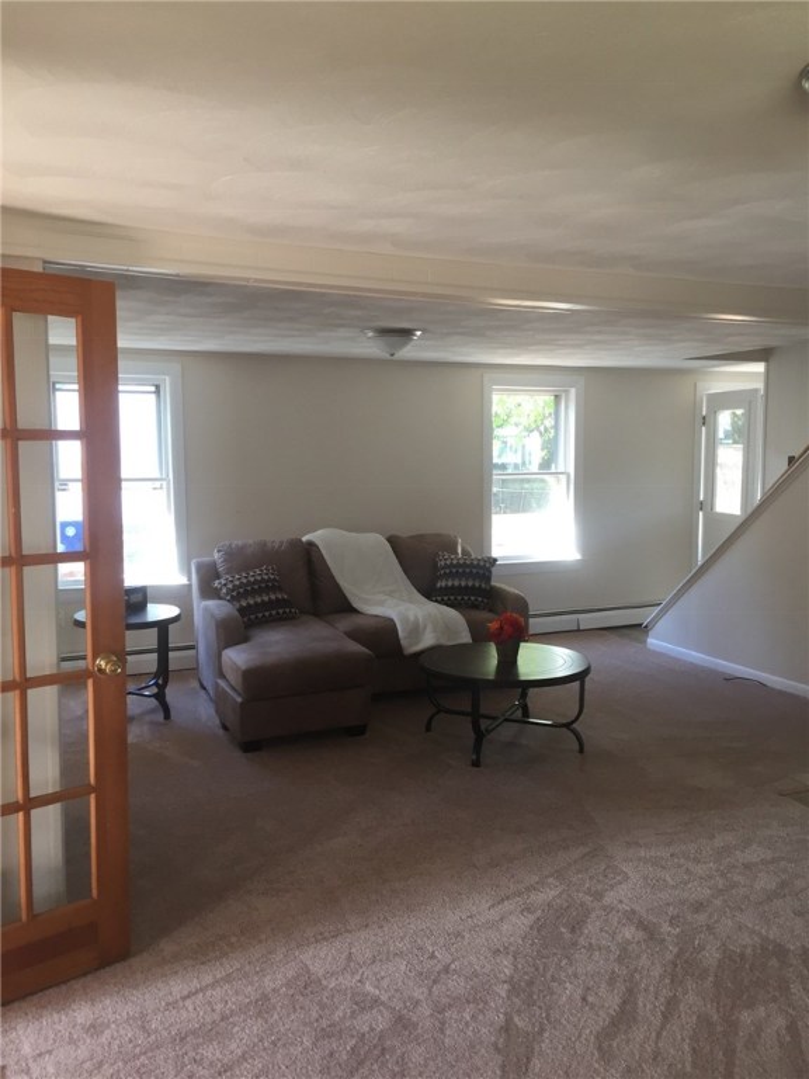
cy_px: 540
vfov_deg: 61.7
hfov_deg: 48.2
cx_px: 404
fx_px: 904
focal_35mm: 29
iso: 32
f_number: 2.2
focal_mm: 4.15
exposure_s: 1/30
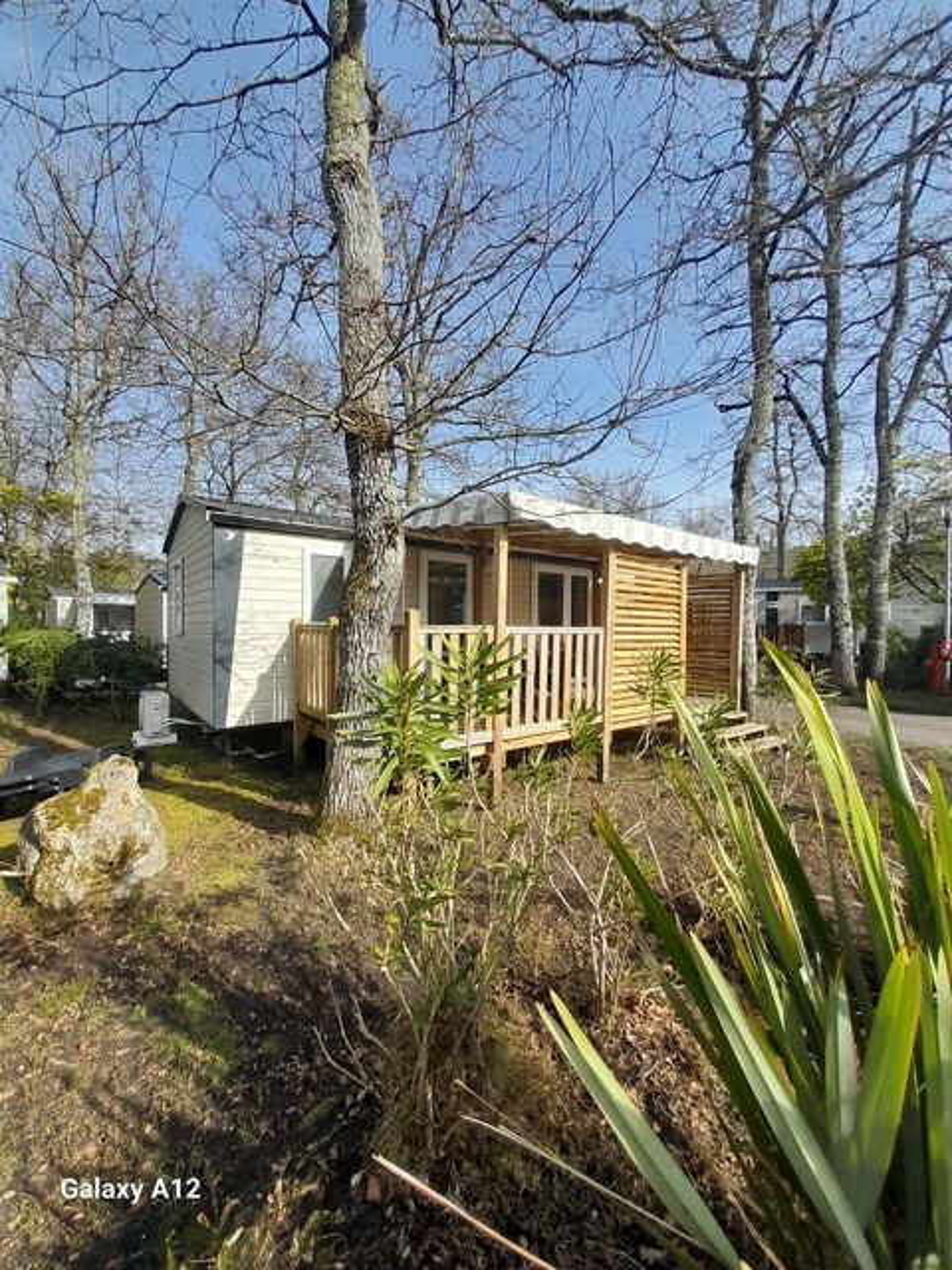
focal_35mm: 13
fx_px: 477
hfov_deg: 89.9
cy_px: 635
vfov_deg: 106.2
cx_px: 476
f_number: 2.2
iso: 40
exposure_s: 1/740
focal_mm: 1.13
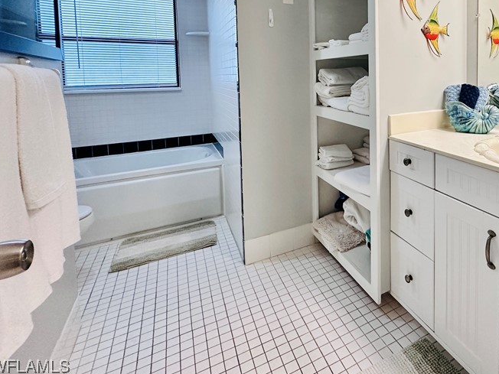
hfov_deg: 71.7
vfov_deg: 57.7
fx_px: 317
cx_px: 367
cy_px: 89
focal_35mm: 22
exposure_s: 1/120
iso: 320
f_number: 2.2
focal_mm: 2.22
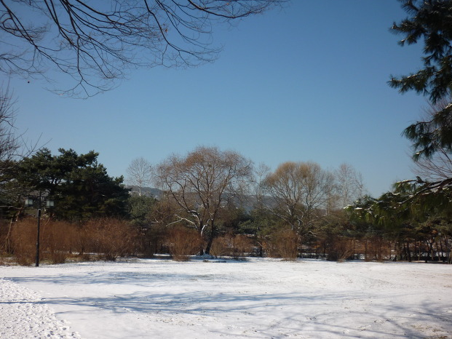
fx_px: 444
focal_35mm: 34
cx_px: 221
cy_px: 173
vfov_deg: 41.8
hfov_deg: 53.9
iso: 80
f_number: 8
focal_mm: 5.5
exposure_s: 1/200
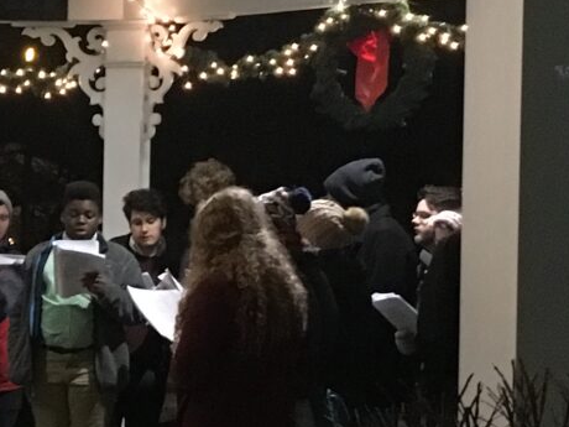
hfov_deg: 14.6
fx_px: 2120
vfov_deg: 11.5
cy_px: 264
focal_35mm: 129
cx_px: -168
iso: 320
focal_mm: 4.15
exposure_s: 1/15
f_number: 2.2
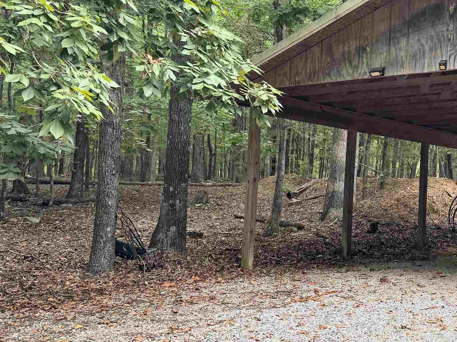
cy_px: 163
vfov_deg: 29.7
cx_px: 443
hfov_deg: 35.7
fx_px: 647
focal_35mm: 49
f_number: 1.78
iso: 64
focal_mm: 6.76
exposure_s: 1/196
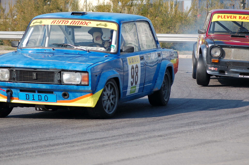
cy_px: 63
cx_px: 120
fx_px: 1396
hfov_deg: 10.2
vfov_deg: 6.8
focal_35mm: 202
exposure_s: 1/1000
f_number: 4.5
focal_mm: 92
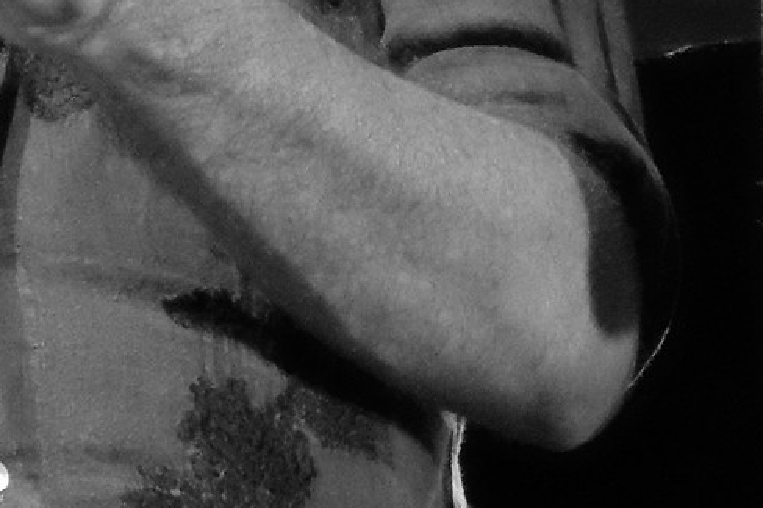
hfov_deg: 3.5
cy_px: -345
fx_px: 12500
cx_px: 605
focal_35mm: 590
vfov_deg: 2.3
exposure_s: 1/25
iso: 6400
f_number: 22
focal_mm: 80
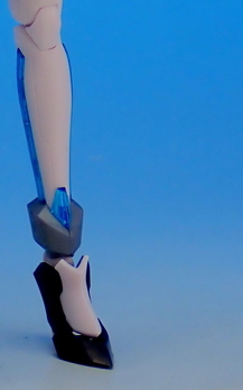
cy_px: -167
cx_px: -9
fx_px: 2218
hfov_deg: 6.2
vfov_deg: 9.8
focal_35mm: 209
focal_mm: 11.88
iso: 100
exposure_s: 1/40
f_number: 3.8
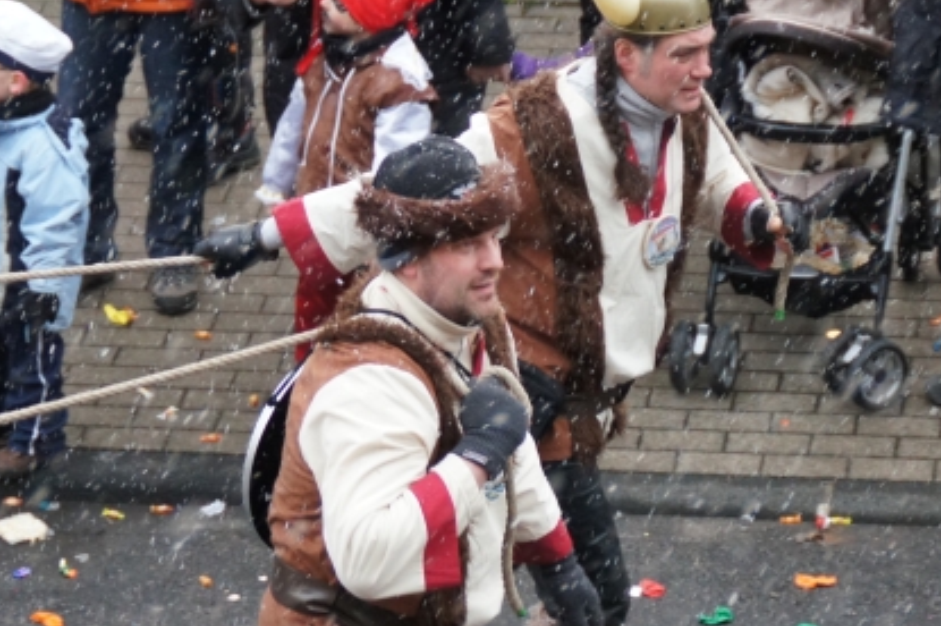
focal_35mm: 244
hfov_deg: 8.4
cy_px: 358
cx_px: 653
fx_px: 6375
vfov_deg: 5.6
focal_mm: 75
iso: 1600
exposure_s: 1/100
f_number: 5.6
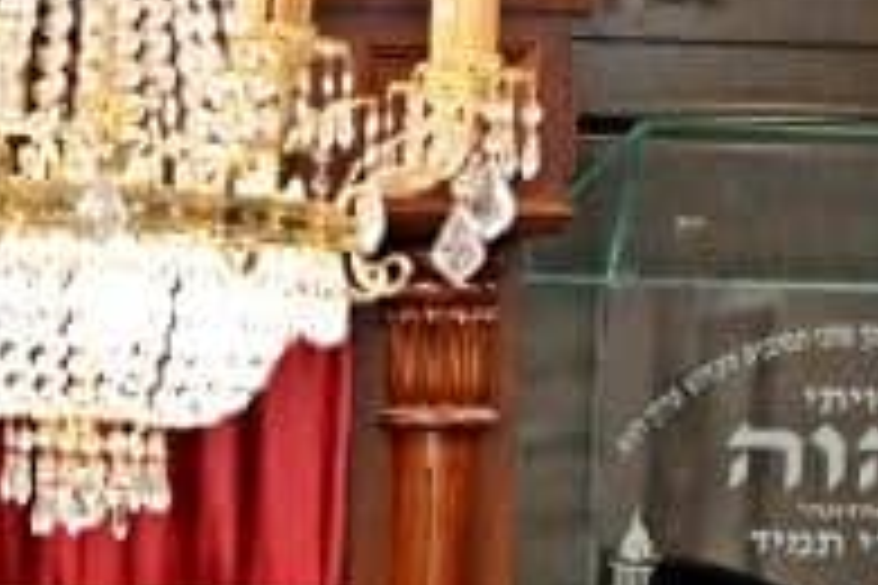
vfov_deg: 4.8
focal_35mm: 278
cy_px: 1429
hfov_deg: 7.4
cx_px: -149
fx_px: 6780
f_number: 4
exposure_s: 1/400
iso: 2500
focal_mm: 53
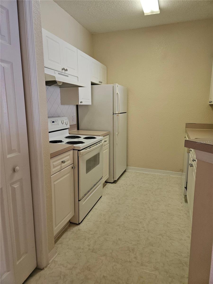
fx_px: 189
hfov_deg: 58.9
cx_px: 106
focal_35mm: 23
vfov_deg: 73.9
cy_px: 142
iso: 250
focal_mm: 5.4
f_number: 1.8
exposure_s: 1/120
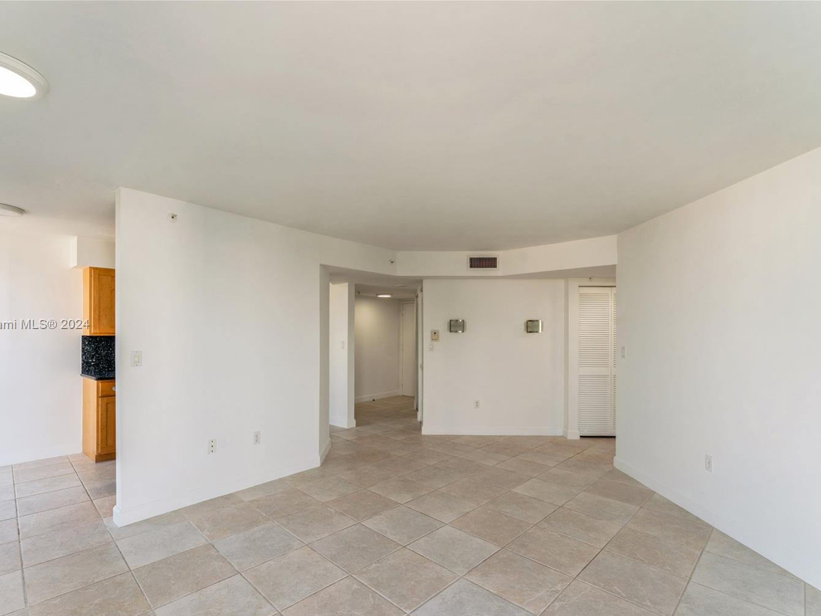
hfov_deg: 94.4
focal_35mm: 16
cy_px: 325
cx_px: 382
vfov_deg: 78.0
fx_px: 379
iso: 250
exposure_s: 1/60
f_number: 9
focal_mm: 14
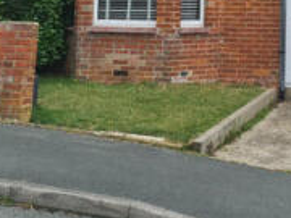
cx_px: 292
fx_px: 706
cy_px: -85
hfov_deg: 22.4
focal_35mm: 84
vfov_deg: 16.4
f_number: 1.8
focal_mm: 5.4
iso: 50
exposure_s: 1/1236
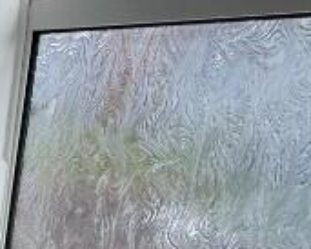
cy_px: 374
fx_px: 755
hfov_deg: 17.6
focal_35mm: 82
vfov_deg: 17.0
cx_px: -284
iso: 40
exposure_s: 1/254
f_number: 2.2
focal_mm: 2.22
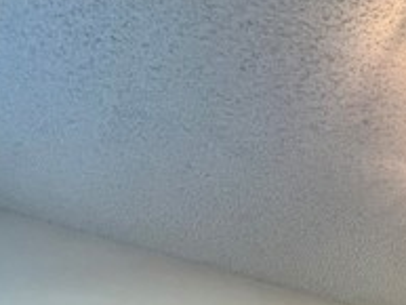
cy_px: 492
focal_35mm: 43
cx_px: 486
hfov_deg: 34.9
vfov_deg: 23.9
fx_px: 505
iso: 200
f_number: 1.8
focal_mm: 1.57
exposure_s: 1/120
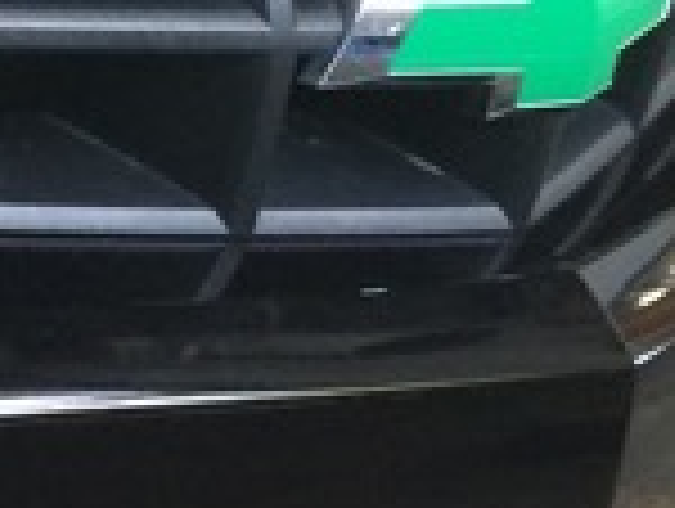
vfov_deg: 7.7
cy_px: 72
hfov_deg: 9.4
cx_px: -828
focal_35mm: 192
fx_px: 3750
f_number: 2.2
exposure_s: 1/30
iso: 64
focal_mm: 4.12
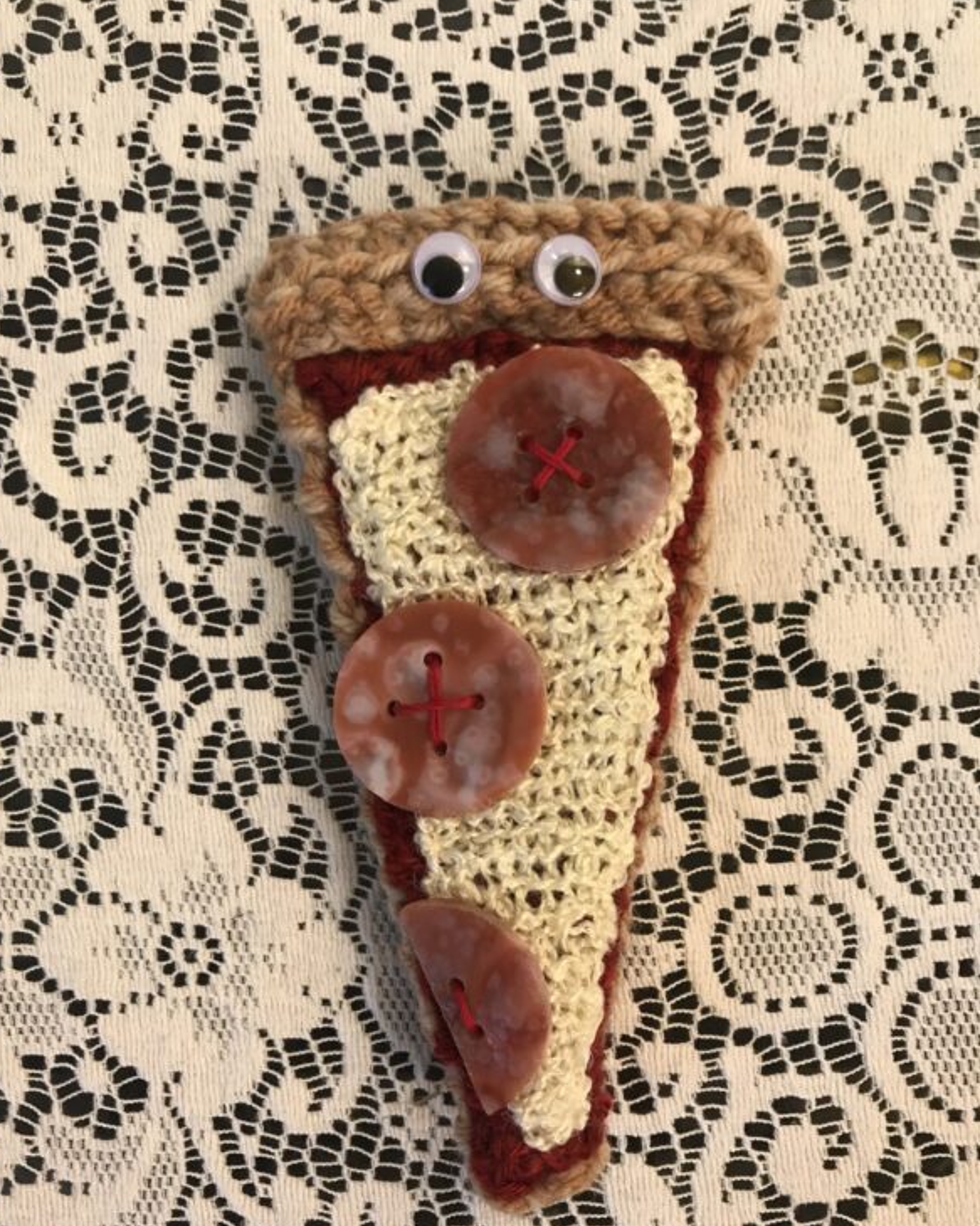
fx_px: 1088
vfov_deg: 58.7
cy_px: 656
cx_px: 481
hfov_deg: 48.5
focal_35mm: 30
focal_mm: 3.99
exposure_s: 1/15
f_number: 1.8
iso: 40
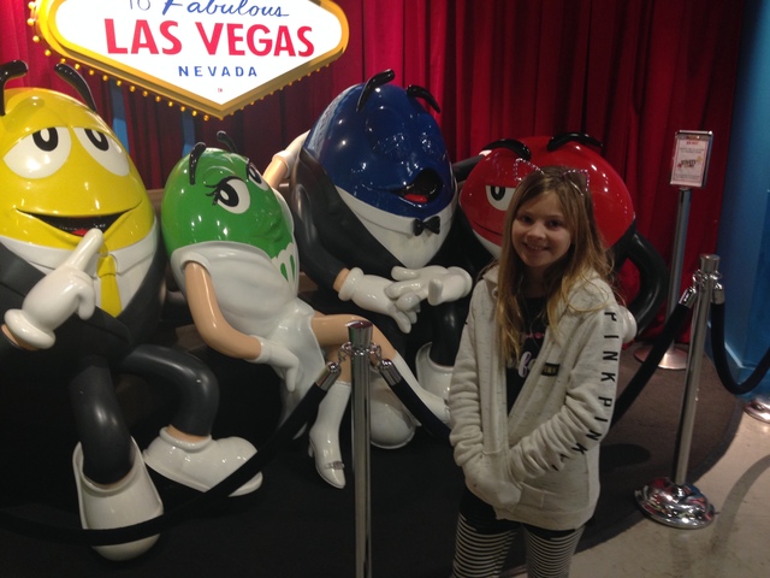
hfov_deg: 55.4
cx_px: 385
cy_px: 289
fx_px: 734
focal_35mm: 33
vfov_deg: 42.9
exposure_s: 1/20
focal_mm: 4.12
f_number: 2.4
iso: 100
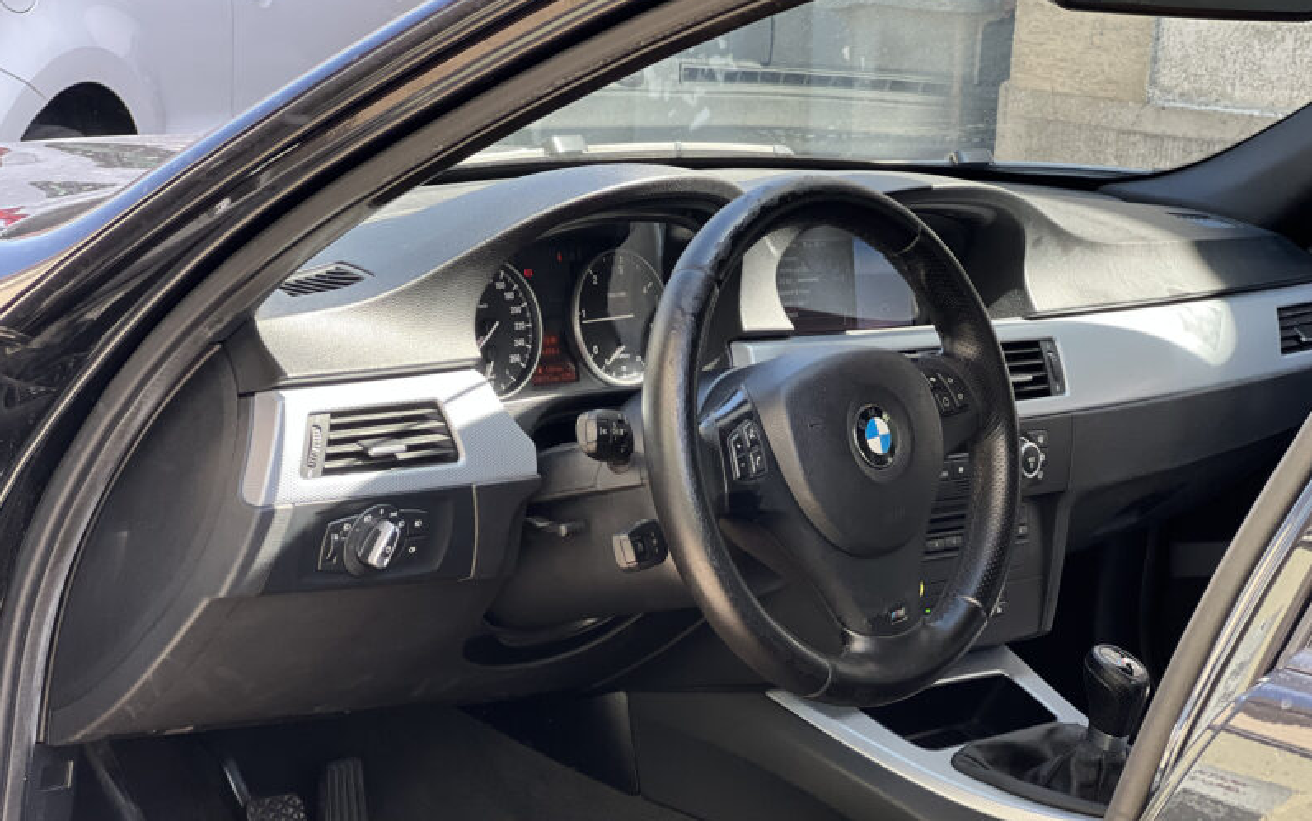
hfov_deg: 25.2
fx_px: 2933
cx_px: 654
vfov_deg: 15.9
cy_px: 473
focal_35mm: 82
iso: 100
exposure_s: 1/121
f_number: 2.8
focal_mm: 9
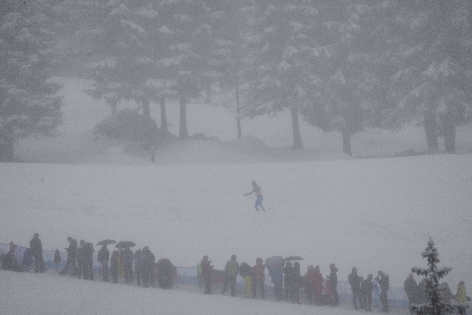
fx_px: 10488
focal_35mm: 800
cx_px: 236
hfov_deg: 2.6
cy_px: 158
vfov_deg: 1.7
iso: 640
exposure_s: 1/2000
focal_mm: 800
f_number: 8
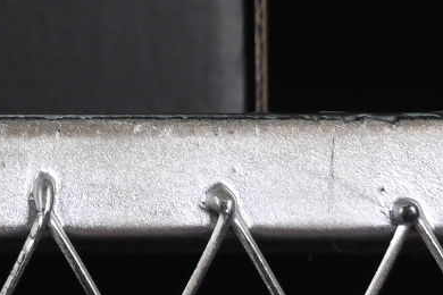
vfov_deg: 2.5
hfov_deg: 3.7
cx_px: -937
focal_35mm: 535
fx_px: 6583
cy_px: -520
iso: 160
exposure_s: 1/80
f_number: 8
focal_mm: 50
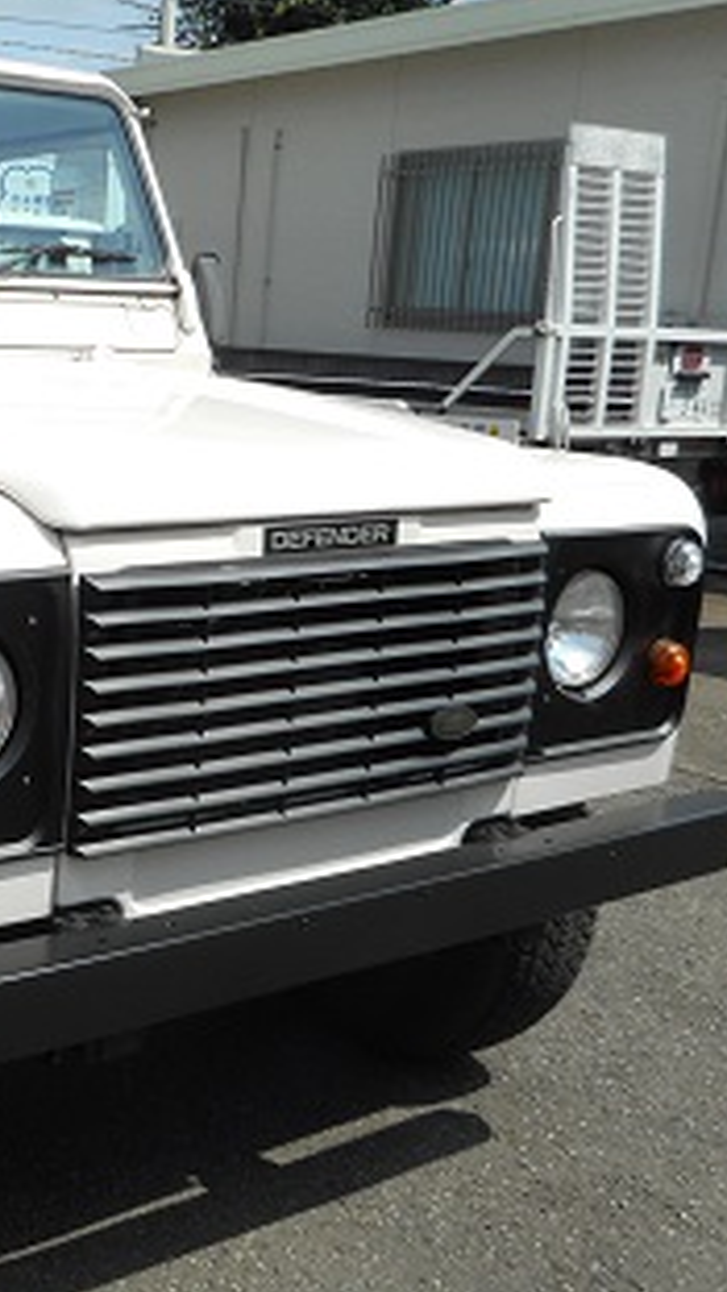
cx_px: -58
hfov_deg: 26.3
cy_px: 652
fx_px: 1439
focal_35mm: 42
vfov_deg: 48.4
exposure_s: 1/640
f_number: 3.7
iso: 80
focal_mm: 4.5
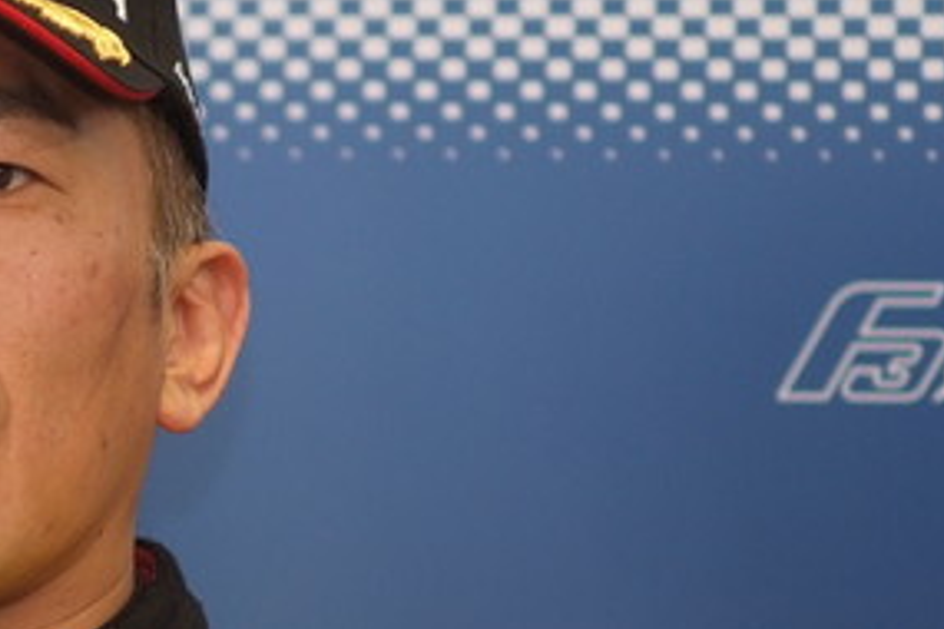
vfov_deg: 3.4
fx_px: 10462
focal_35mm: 399
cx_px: -189
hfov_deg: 5.1
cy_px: 569
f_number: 2.5
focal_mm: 105
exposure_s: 1/125
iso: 800
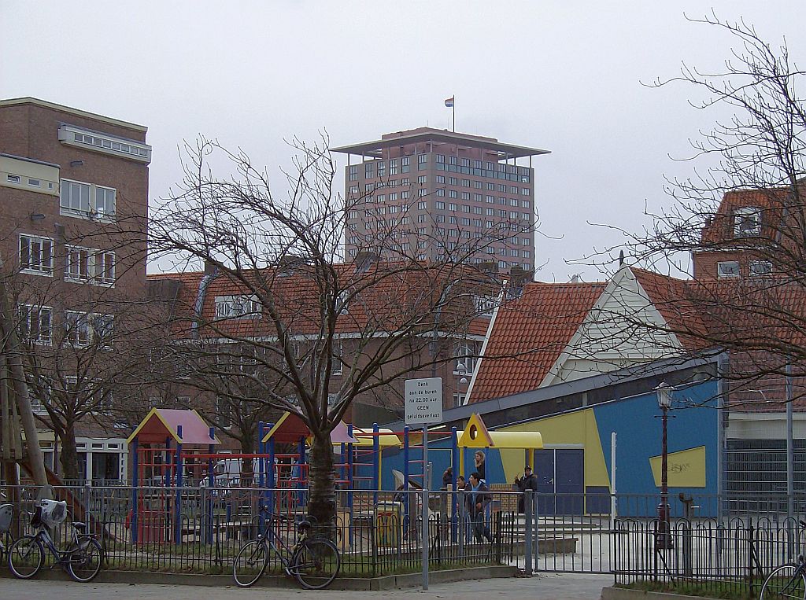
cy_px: 300
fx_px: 1975
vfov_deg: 17.3
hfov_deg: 23.1
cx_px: 403
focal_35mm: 85
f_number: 6.9
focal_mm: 14.1
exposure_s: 1/246
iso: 100
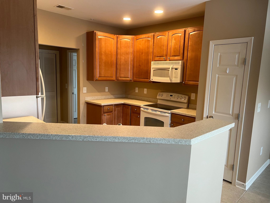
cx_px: 135
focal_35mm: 26
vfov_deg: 53.1
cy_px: 102
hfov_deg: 67.3
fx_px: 203
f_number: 1.5
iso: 100
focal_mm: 5.7
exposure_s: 1/60
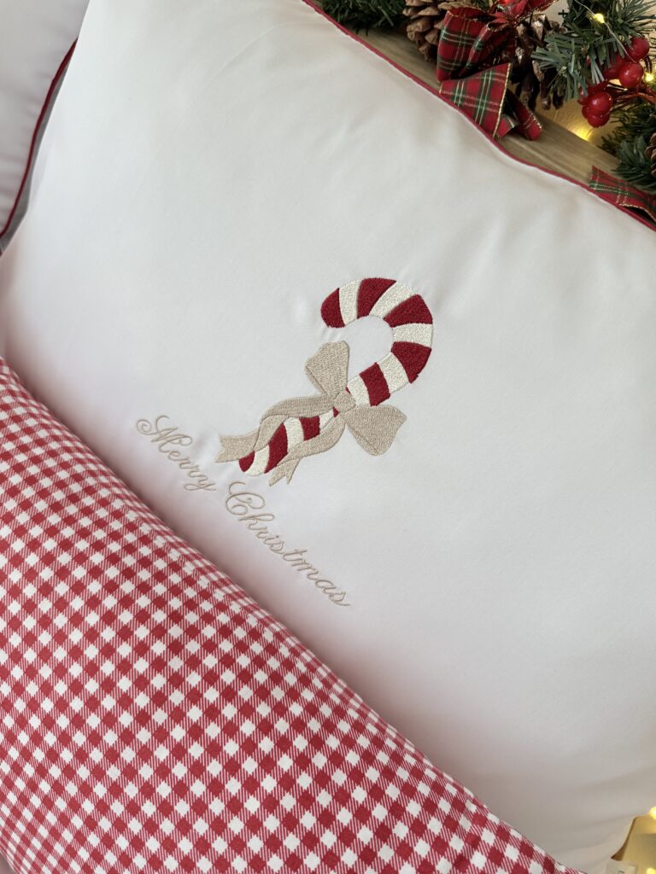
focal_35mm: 24
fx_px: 606
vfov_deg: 71.6
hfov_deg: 56.8
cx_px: 328
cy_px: 437
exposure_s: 1/105
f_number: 1.78
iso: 200
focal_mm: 6.76
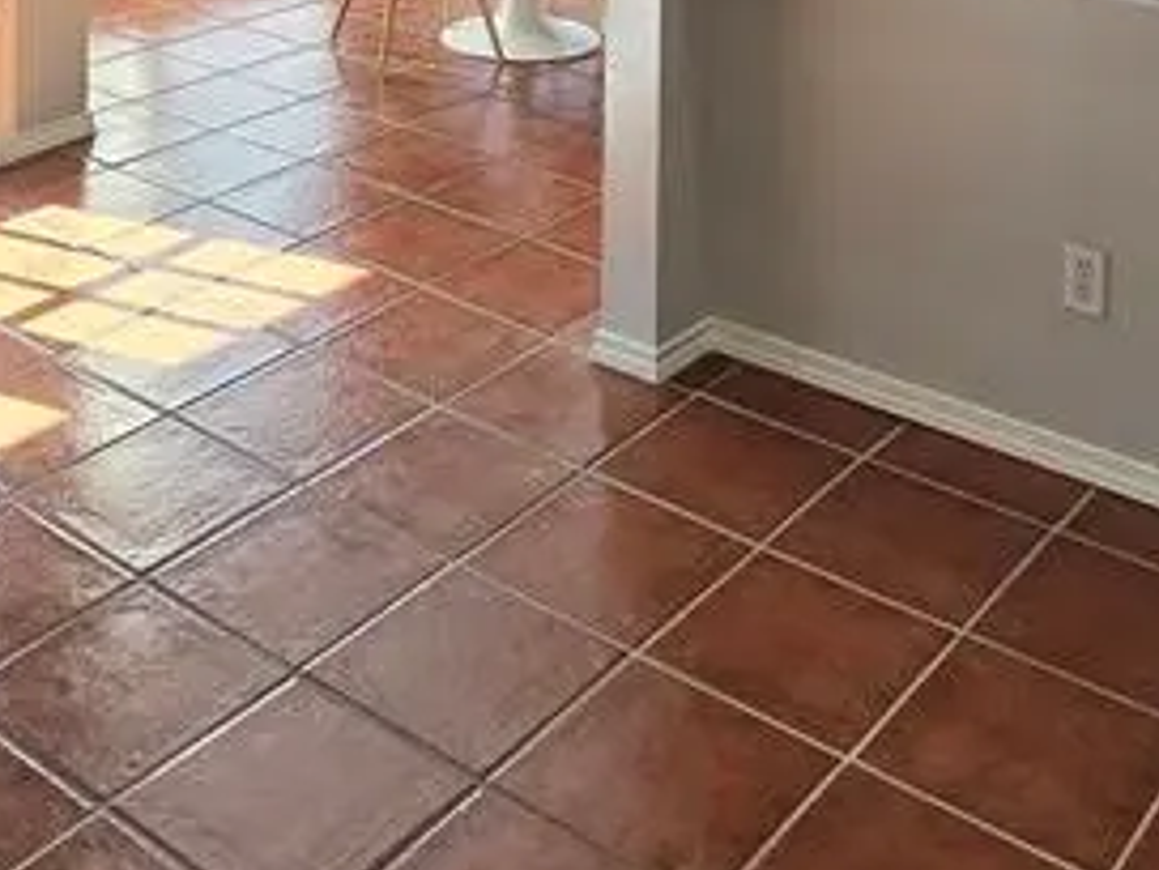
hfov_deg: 38.8
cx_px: 486
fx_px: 1641
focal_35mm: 49
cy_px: -409
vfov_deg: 23.9
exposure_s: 1/120
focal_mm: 2.2
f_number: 2.2
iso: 64
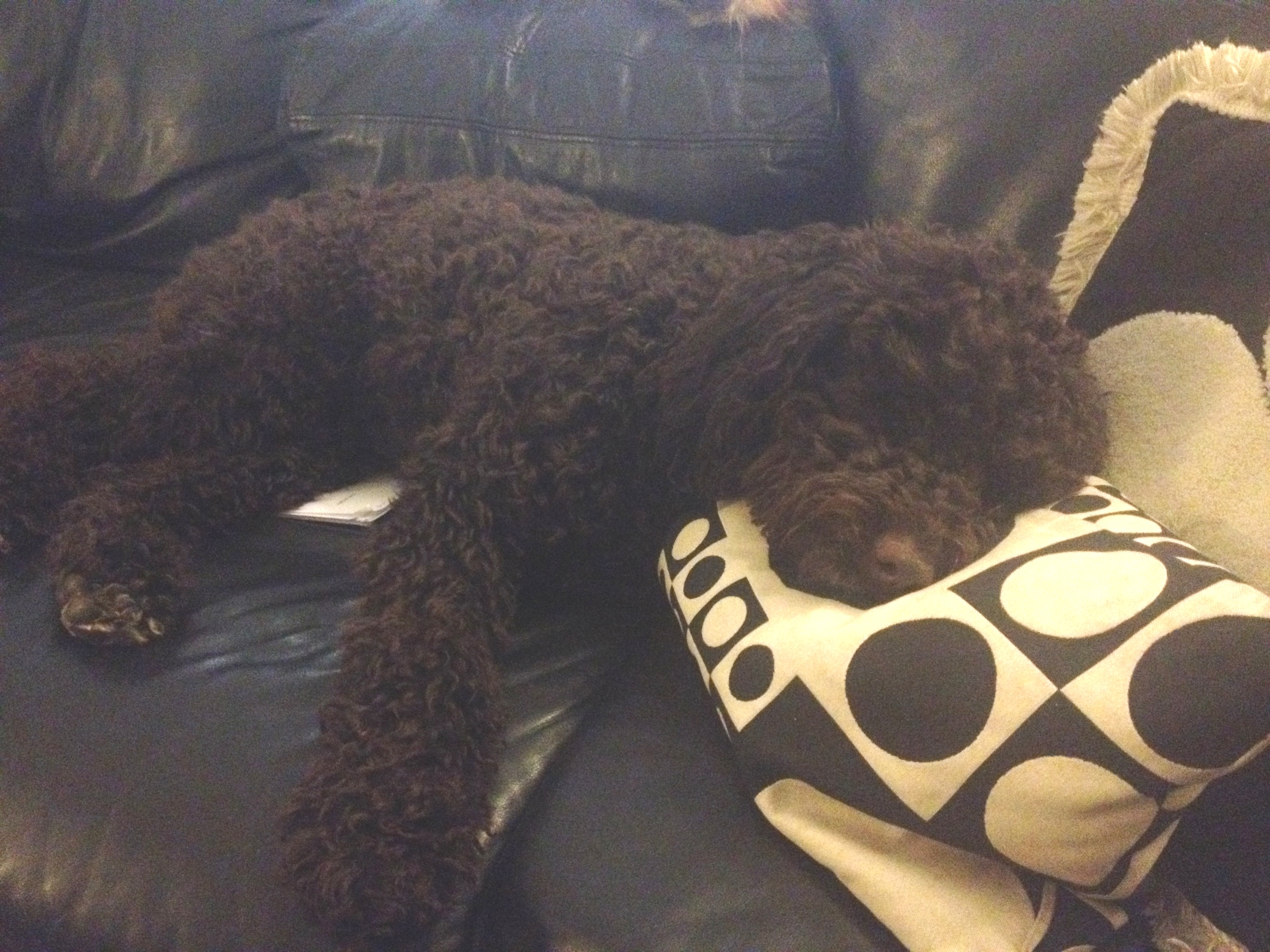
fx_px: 1284
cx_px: 635
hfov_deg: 52.6
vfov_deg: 40.7
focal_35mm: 35
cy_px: 476
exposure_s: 1/15
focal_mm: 4.28
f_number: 2.4
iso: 800
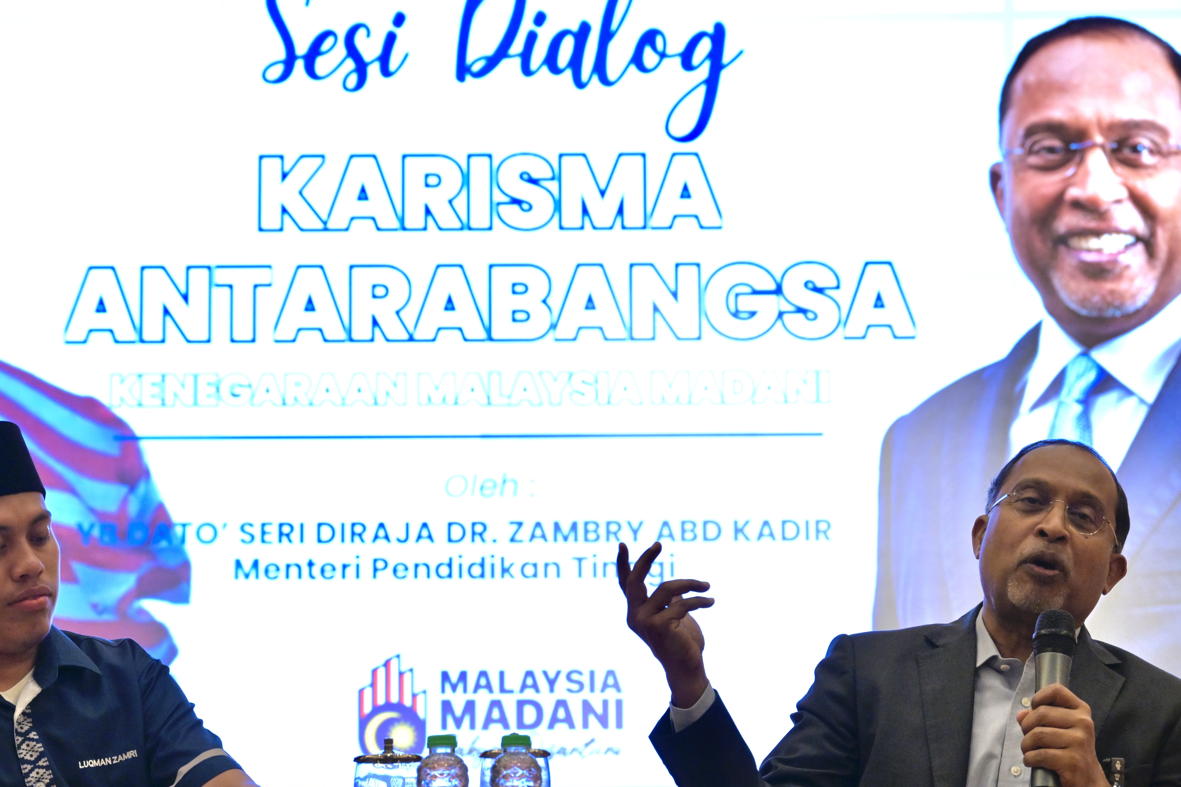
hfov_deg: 18.9
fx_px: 3543
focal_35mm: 108
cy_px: 486
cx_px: 515
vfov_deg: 12.7
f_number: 6
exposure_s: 1/100
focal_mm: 76
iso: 3200
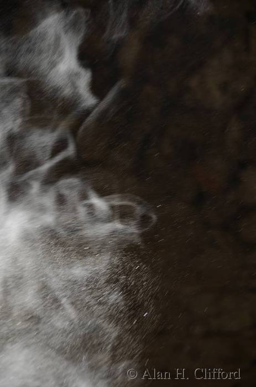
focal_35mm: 142
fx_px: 1528
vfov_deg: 14.4
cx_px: 128
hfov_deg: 9.6
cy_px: 194
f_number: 5.3
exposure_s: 1/30
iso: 280
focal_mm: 95
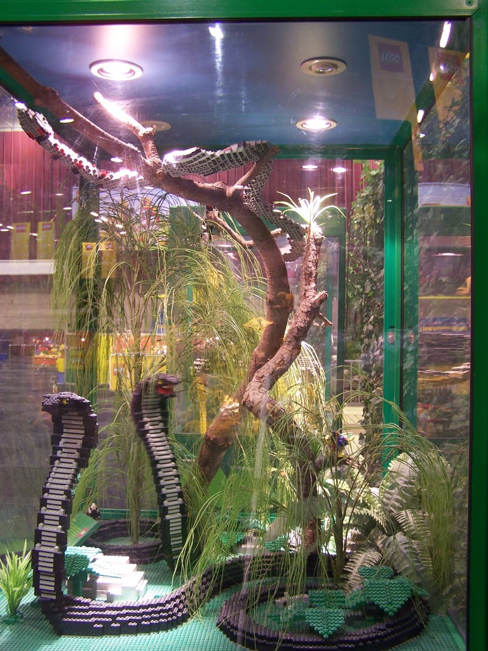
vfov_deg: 49.0
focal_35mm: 38
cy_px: 326
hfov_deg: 37.7
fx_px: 714
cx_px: 244
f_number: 2.8
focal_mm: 6.3
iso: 80
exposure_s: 1/2
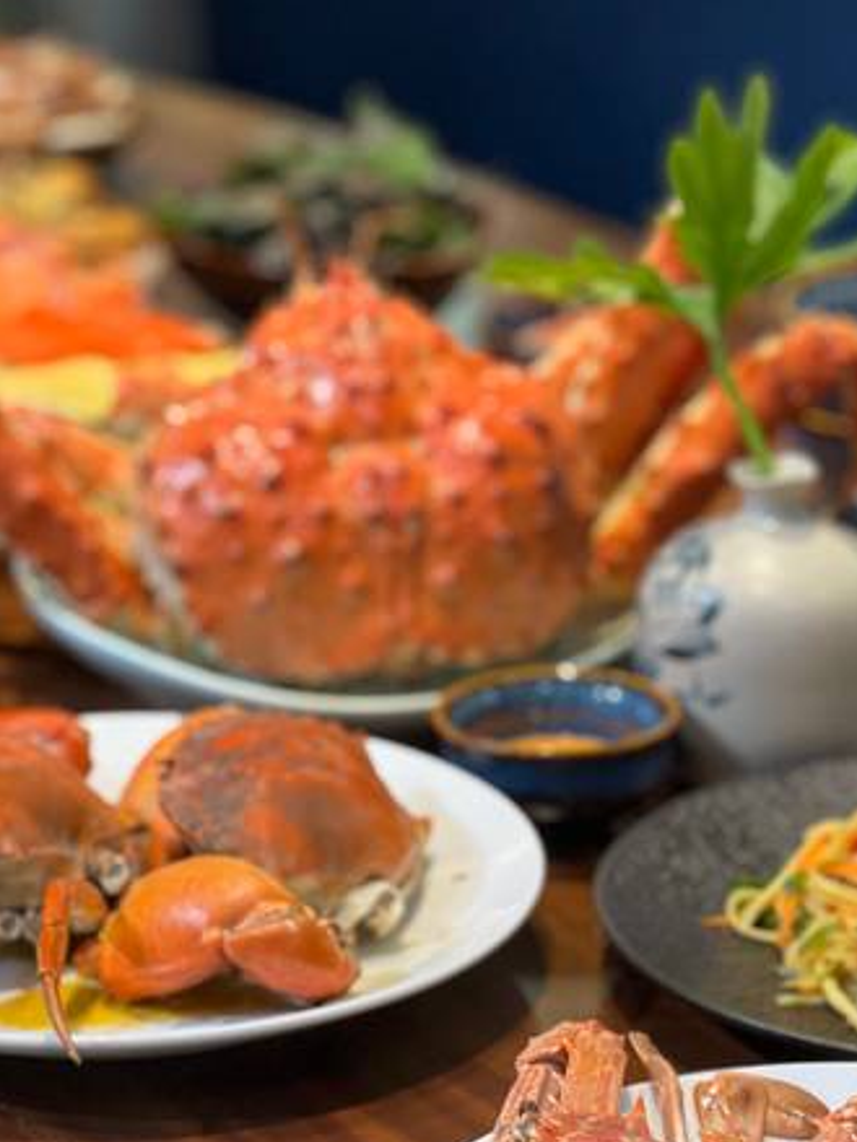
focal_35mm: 112
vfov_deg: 17.5
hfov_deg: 13.2
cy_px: 823
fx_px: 3697
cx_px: 618
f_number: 2.8
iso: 160
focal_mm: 9
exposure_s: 1/50
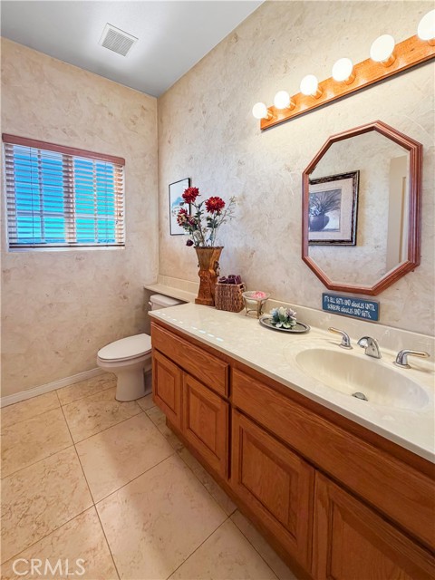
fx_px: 235
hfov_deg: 85.7
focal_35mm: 14
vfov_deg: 102.1
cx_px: 218
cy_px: 290
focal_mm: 2.22
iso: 125
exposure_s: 1/120
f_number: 2.2
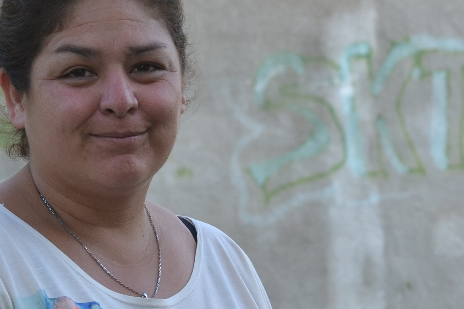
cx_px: 612
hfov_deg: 8.7
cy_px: 321
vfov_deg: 5.9
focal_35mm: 233
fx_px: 3003
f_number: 5.6
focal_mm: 50
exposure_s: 1/125
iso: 250
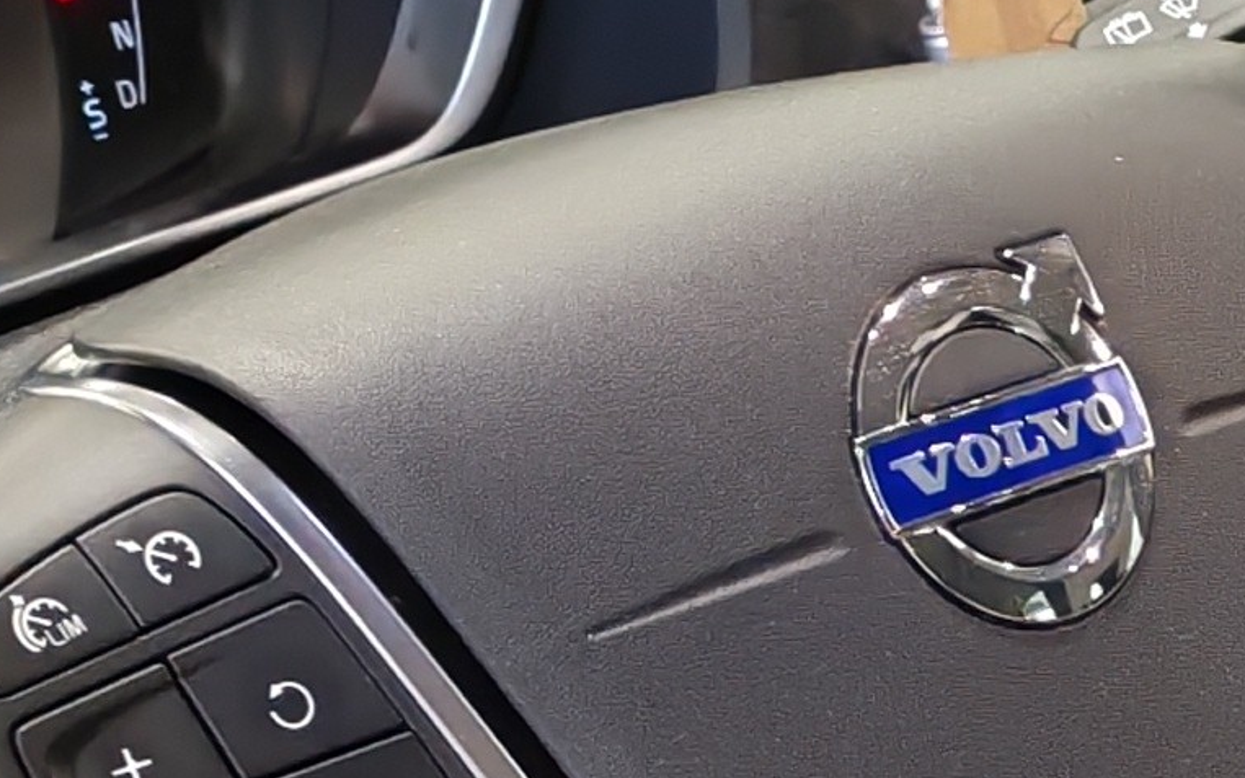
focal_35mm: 182
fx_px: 6176
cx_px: 1779
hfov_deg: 11.1
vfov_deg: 7.1
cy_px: 1305
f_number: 1.9
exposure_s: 1/50
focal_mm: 6.12
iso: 1244
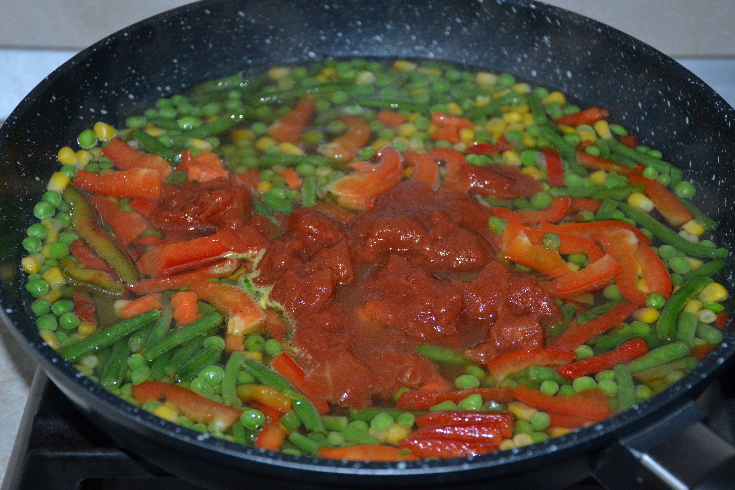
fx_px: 1378
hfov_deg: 29.9
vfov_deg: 20.2
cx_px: 368
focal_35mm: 68
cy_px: 245
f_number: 4.5
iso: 1000
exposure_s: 1/60
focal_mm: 45
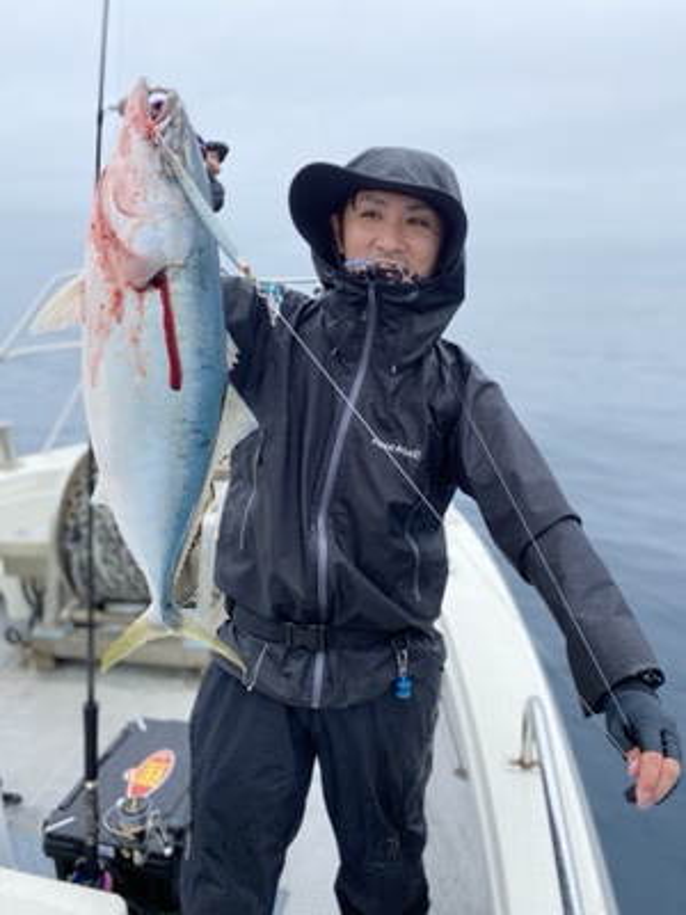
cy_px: 458
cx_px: 343
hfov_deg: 53.1
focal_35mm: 26
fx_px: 687
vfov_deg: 67.3
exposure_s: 1/1330
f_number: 1.8
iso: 32
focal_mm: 4.25
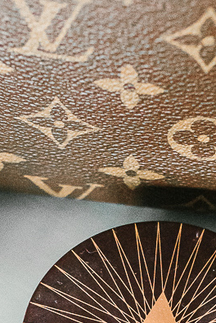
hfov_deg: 8.1
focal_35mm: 170
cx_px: 142
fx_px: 1527
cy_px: 567
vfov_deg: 11.3
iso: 1600
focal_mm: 35
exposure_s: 1/250
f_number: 3.2
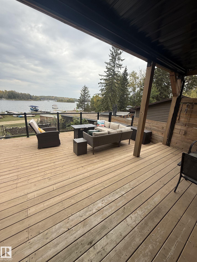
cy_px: 131
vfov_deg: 102.1
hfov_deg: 85.7
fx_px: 106
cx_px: 98
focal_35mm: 14
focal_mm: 2.22
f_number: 2.2
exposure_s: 1/442
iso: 50
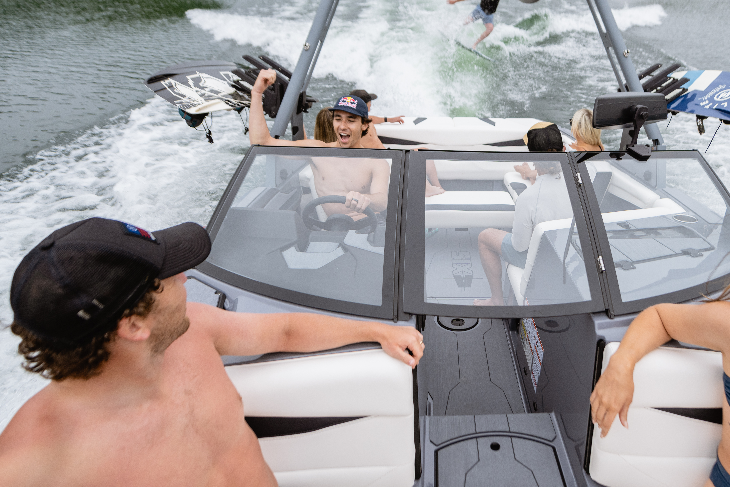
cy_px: 226
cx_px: 462
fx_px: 426
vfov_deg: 59.4
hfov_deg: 79.5
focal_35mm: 21
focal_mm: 14
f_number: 2.8
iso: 200
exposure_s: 1/1000
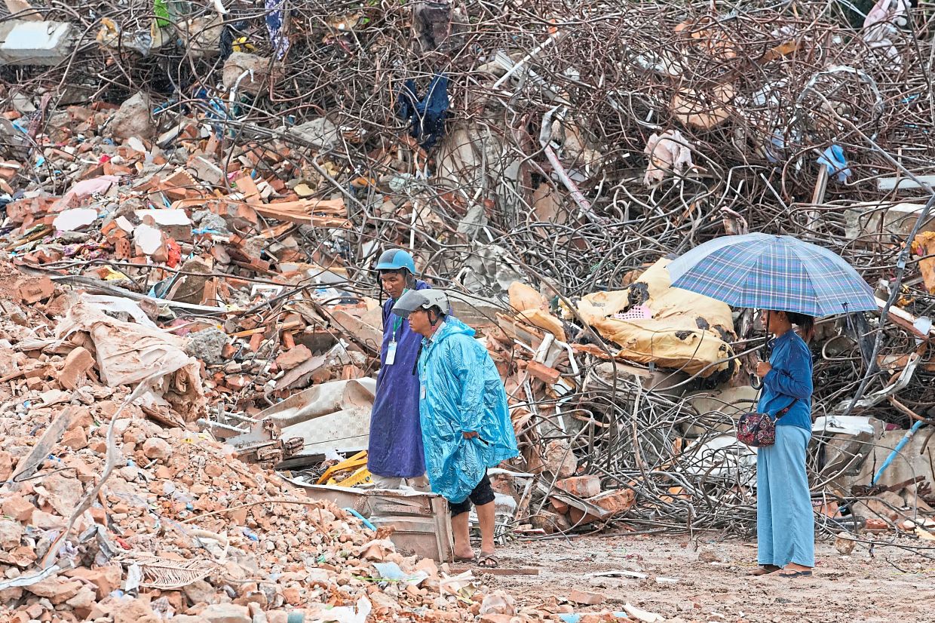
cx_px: 468
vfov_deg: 6.9
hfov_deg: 10.3
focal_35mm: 200
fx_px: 5193
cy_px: 312
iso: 640
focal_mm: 200
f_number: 7.1
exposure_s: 1/640
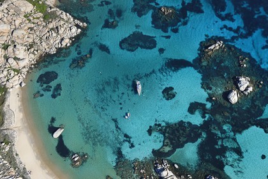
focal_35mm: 40
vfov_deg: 33.4
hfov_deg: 48.5
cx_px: 134
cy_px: 90
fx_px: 298
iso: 320
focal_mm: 40
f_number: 6.3
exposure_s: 1/1000
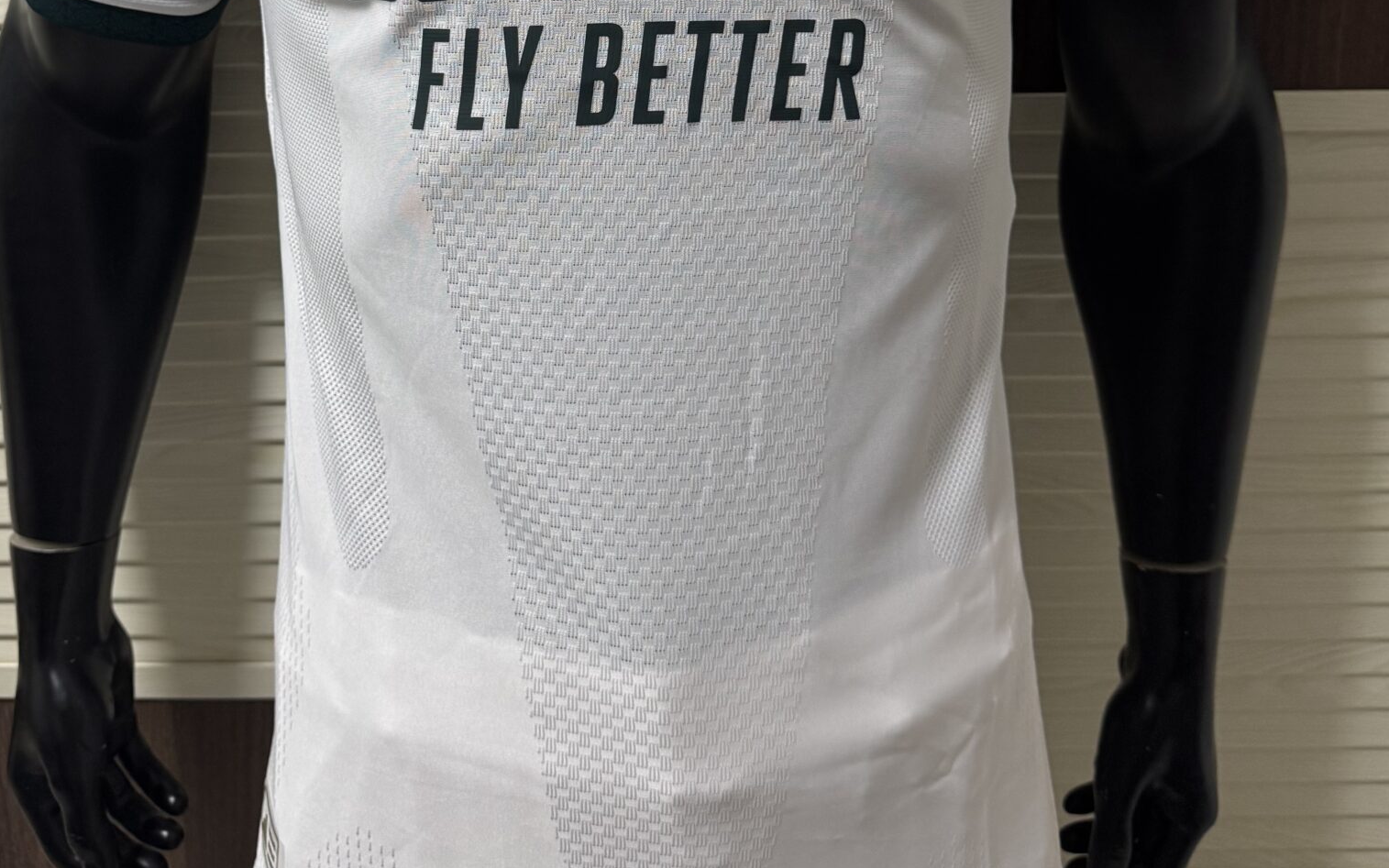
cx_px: 600
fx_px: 1628
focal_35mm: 43
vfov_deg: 28.2
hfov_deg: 46.1
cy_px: 19
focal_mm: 6.76
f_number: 1.78
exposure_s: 1/78
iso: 200
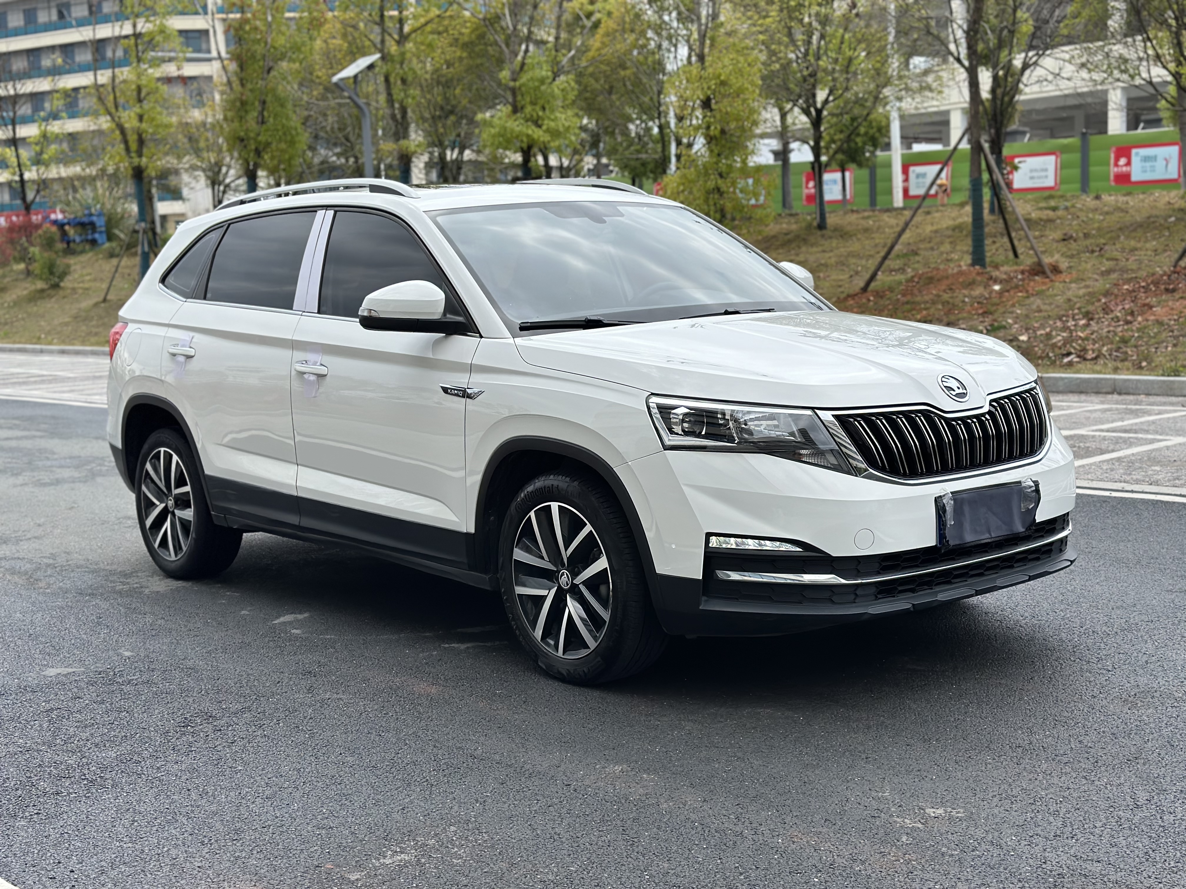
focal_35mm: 48
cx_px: 593
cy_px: 444
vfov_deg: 30.3
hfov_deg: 39.7
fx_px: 1645
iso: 80
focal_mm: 6.86
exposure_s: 1/3257
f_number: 1.78
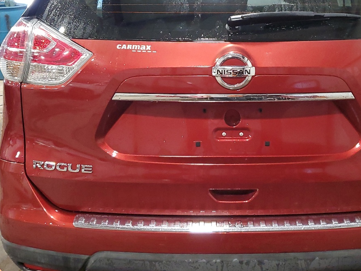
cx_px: 227
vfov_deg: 30.7
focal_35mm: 47
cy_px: 100
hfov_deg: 40.1
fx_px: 490
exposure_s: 1/60.2
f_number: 1.5
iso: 267
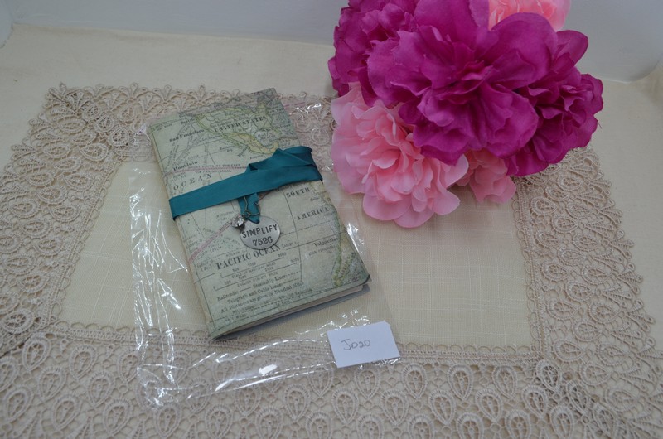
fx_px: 551
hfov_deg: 62.0
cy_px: 220
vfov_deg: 43.4
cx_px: 332
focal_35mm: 30
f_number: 8
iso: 280
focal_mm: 20
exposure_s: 1/60
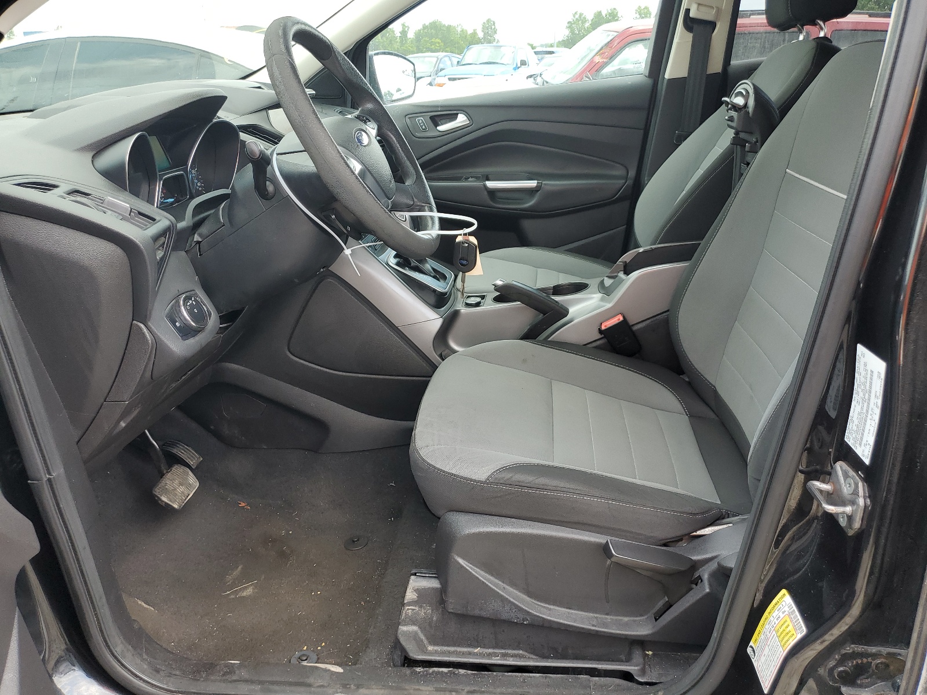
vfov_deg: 53.1
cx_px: 464
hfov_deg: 67.3
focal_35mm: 26
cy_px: 348
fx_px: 696
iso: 50
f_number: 1.5
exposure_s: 1/233
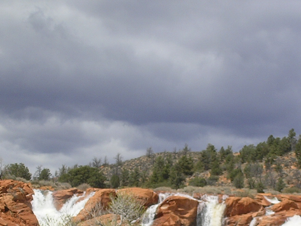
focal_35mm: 230
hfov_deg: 8.6
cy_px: 214
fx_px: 2000
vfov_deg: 6.4
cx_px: 196
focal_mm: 17.4
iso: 50
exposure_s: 1/320
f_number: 7.1
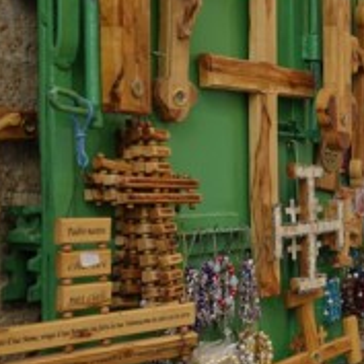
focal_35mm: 69
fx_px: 821
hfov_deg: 20.9
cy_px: 228
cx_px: 559
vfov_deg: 24.9
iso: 100
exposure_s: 1/125
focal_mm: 8.8
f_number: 2.4
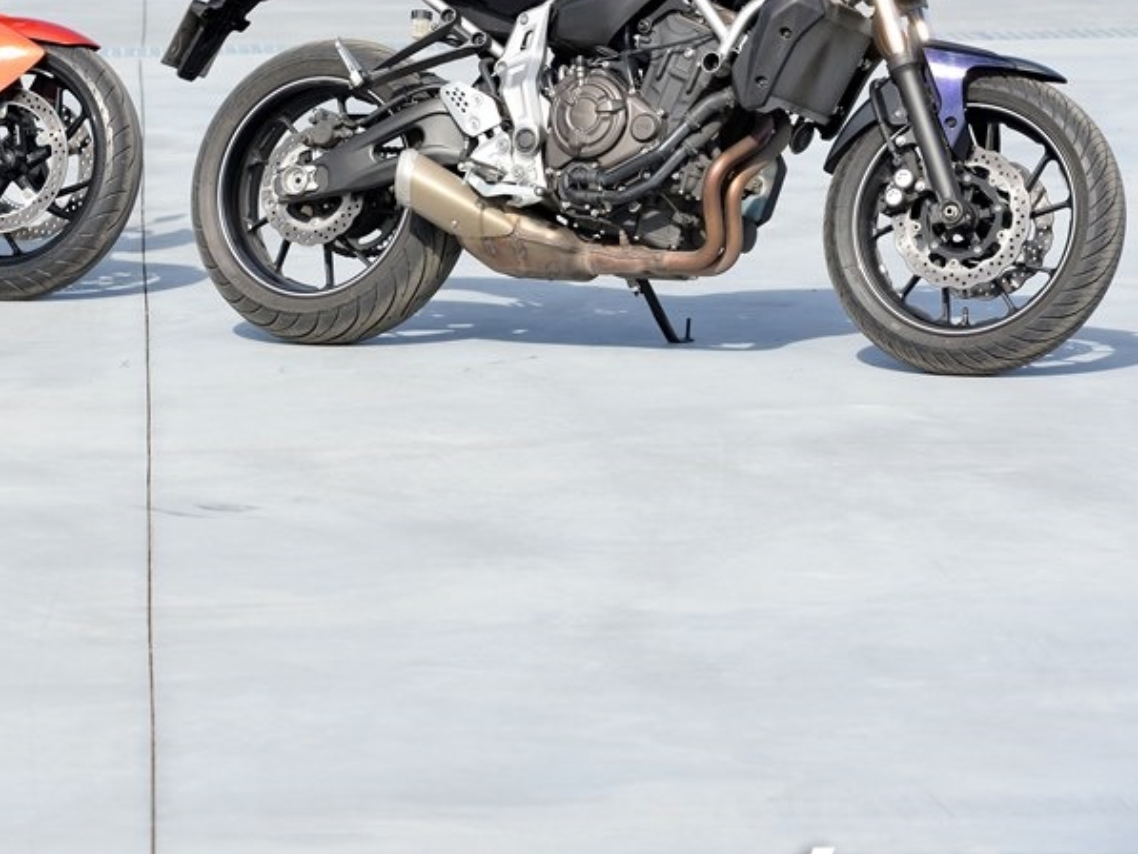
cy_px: 287
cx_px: 223
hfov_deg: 8.6
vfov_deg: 6.4
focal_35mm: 231
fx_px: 7596
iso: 400
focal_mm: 140
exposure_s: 1/500
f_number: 11
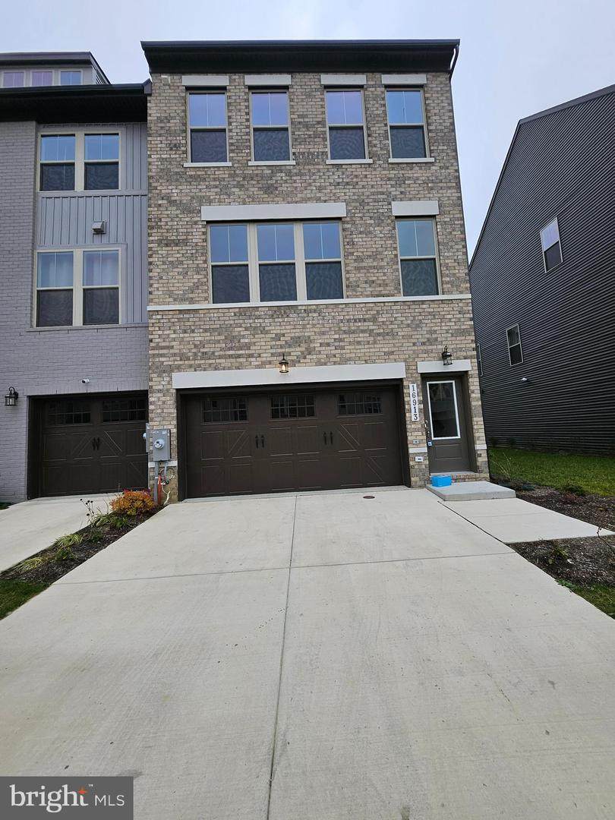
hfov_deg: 89.9
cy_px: 410
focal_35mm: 13
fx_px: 308
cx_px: 308
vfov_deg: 106.2
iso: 32
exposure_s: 1/526
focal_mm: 1.74
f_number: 2.2
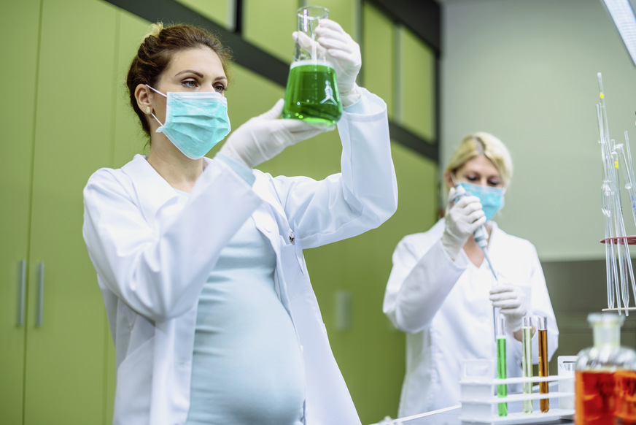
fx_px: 884
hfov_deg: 39.6
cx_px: 318
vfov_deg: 27.0
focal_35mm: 50
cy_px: 212
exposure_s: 1/250
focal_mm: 50
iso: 160
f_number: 2
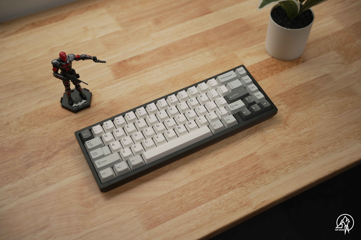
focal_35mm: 43
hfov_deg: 45.4
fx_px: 431
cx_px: 180
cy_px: 120
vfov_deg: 31.2
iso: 125
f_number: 2.8
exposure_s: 1/320
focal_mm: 43
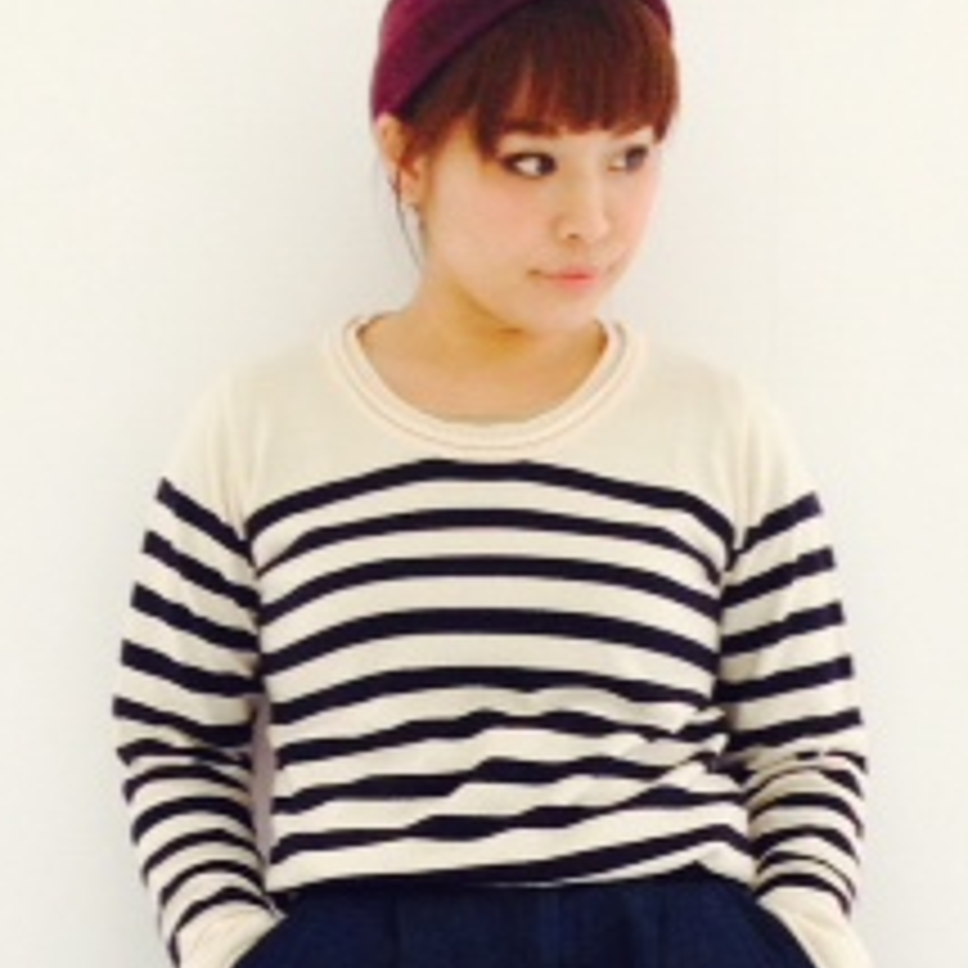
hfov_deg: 19.9
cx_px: 455
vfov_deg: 19.2
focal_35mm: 87
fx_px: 2752
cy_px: 1040
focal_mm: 4.12
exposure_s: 1/20
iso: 160
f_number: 2.4
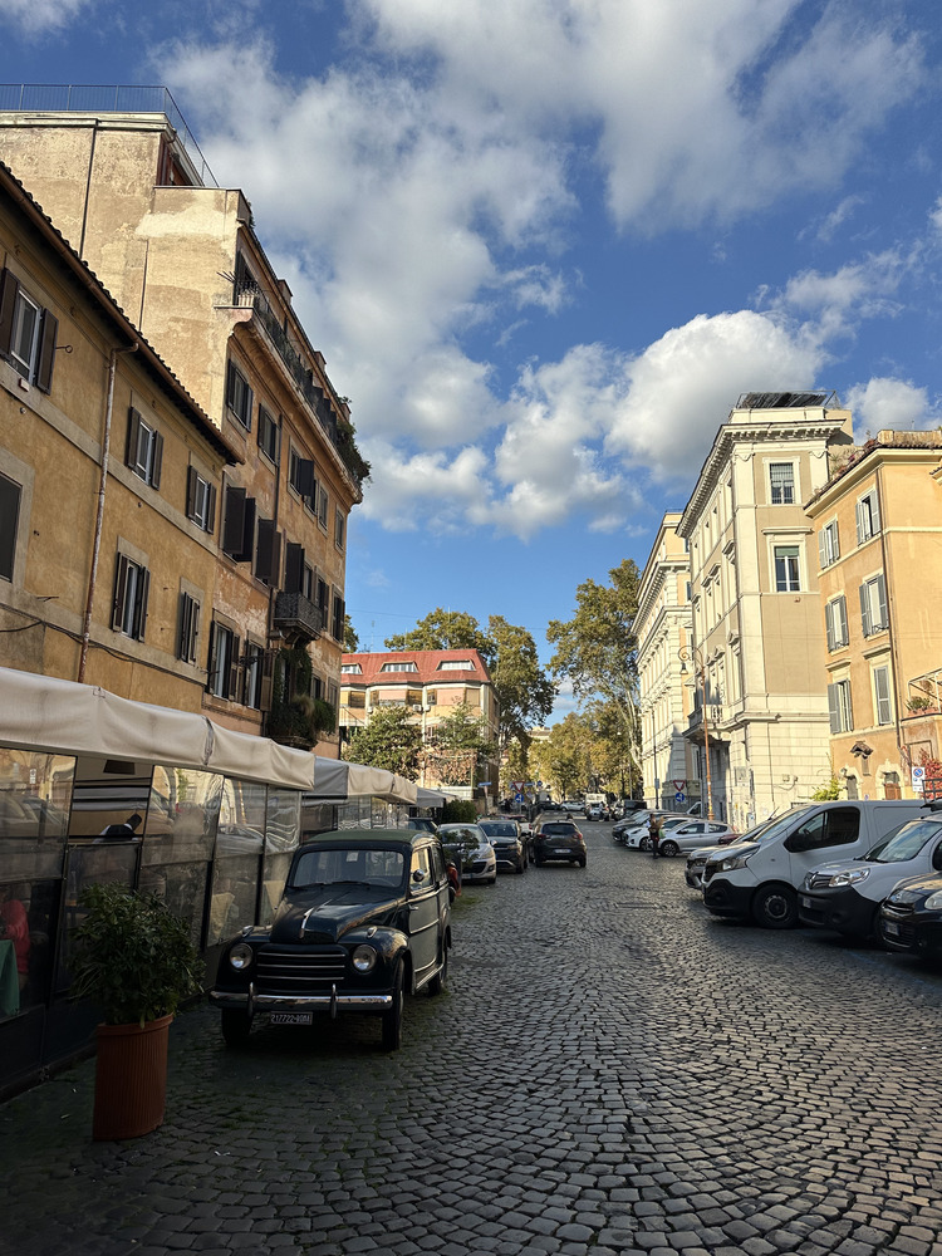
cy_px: 628
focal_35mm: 24
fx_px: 871
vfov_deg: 71.6
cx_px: 471
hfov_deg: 56.8
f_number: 1.78
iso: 80
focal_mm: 6.86
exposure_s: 1/4016
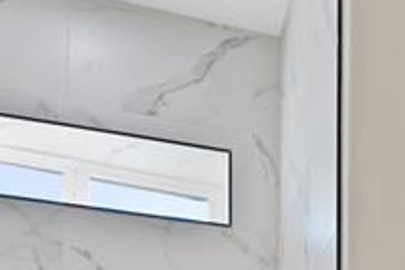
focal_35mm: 61
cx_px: 461
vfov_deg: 16.4
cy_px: 555
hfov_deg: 29.2
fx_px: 686
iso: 640
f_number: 9
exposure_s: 1/15
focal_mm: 12
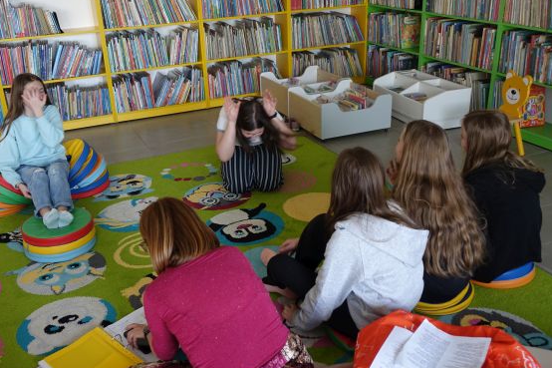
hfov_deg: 51.8
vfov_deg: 35.9
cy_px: 190
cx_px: 254
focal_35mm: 37
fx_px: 567
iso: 250
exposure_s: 1/40
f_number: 2.8
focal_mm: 11.56
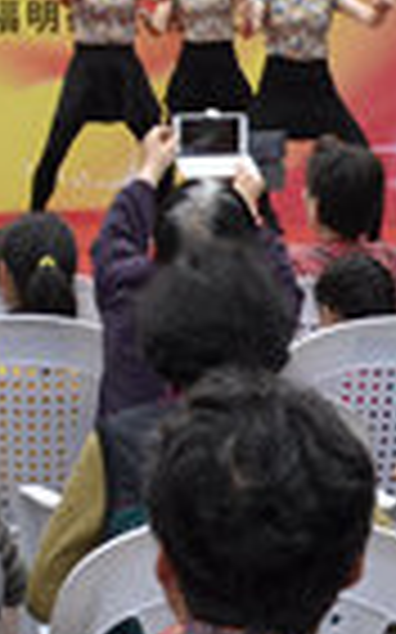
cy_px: -43
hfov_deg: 8.6
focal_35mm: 147
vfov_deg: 13.9
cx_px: -315
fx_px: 2543
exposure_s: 1/200
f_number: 8
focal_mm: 23
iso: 200
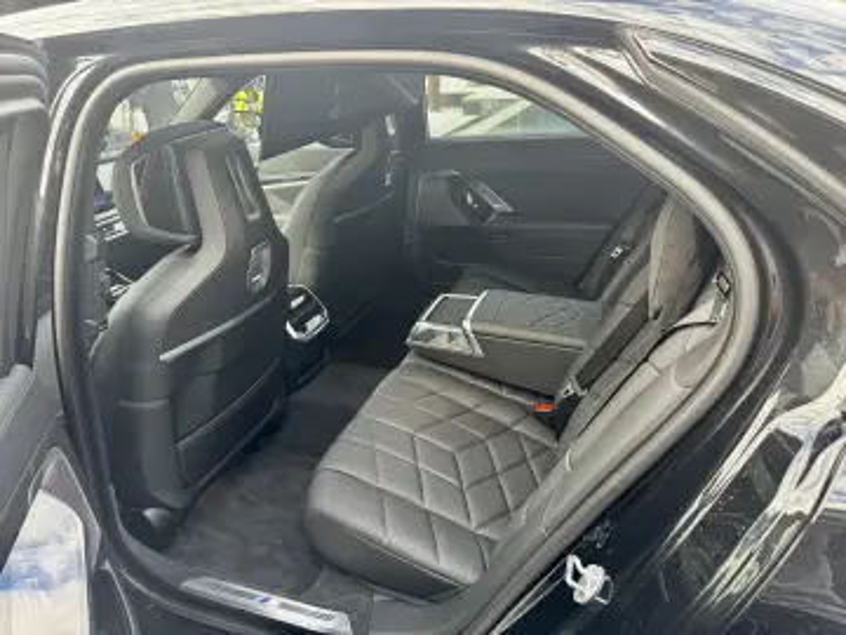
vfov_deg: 56.8
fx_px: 587
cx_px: 423
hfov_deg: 71.6
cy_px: 318
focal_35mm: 24
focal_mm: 6.76
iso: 160
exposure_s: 1/121
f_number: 1.78
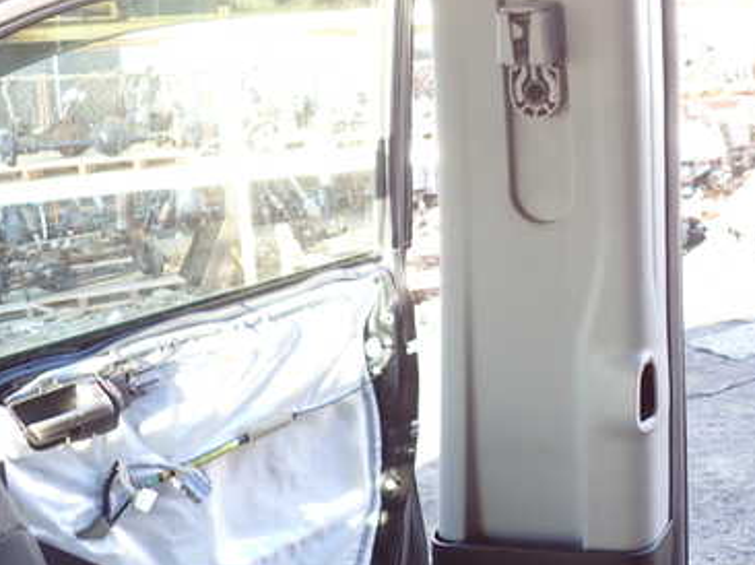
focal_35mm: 41
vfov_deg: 34.5
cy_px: 159
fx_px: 894
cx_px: 514
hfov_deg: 45.0
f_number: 2
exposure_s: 1/60
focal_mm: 4.5
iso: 125
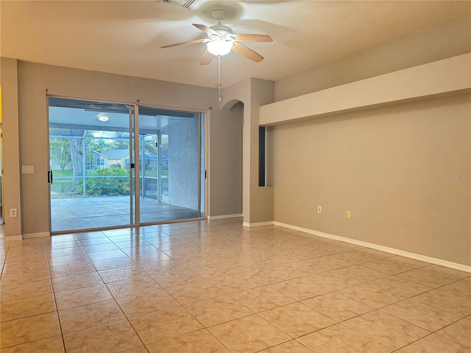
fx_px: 327
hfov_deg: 71.6
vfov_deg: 56.8
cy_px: 176
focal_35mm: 24
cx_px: 236
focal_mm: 6.76
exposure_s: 1/60
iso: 640
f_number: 1.78
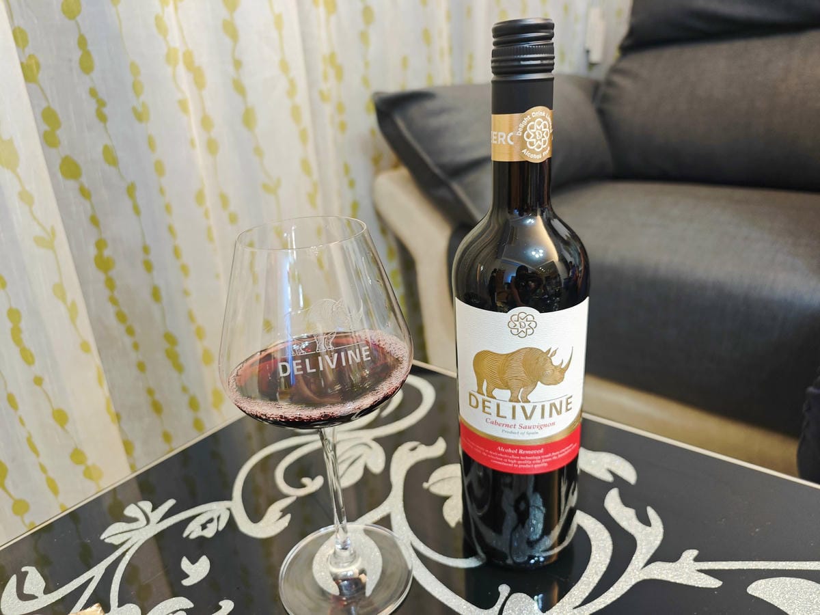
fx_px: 545
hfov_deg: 73.9
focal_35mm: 23
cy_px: 308
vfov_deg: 58.9
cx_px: 410
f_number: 2
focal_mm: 8.72
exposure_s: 1/30
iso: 800
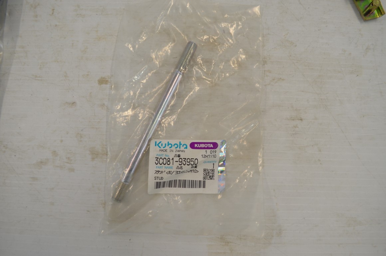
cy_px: 128
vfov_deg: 43.4
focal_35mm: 30
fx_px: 321
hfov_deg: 62.0
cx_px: 193
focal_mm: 20
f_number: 5.6
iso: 400
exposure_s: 1/125
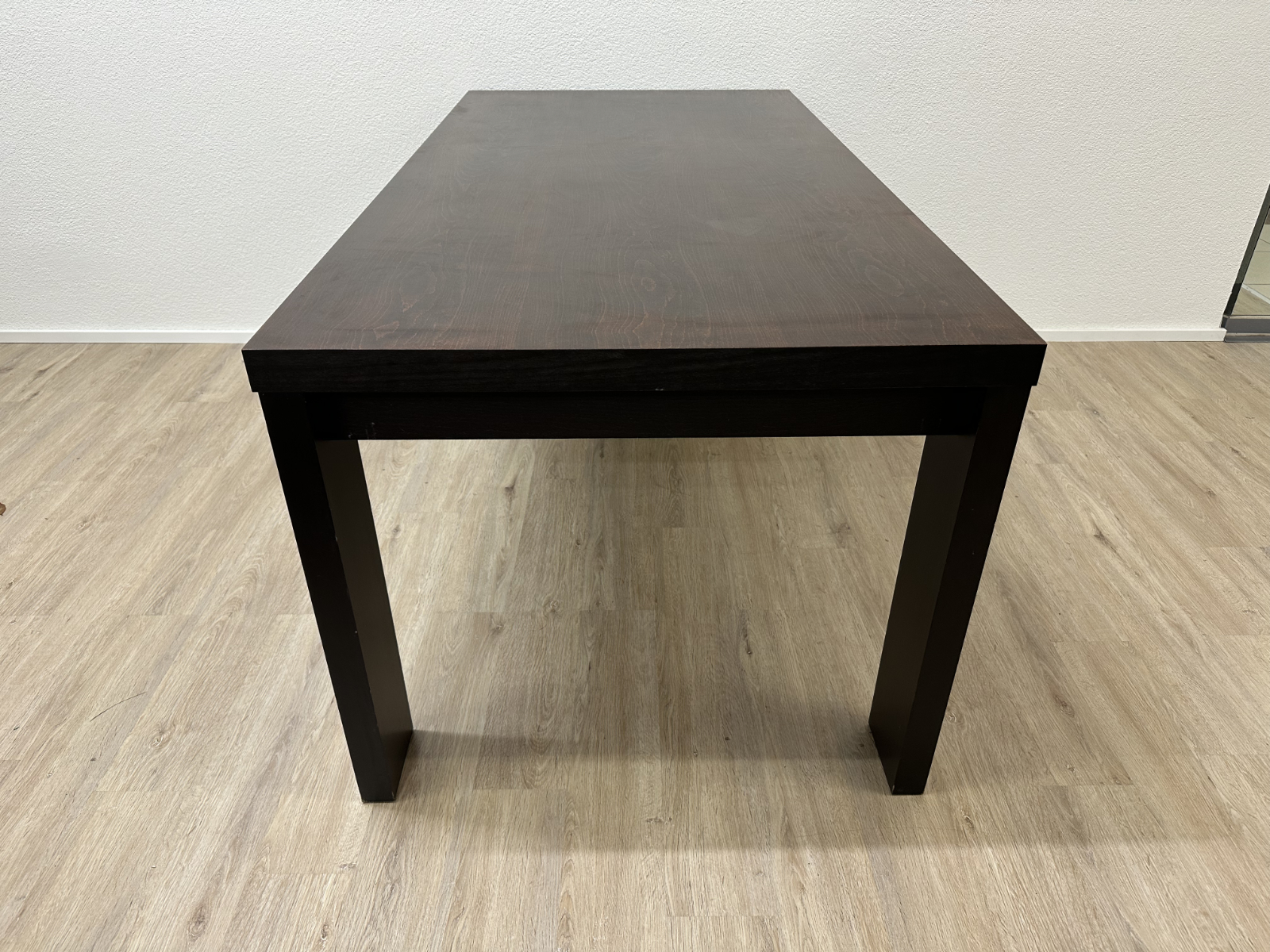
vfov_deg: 56.8
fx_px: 881
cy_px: 476
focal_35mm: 24
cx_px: 635
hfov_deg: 71.6
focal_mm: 6.9
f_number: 1.8
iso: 125
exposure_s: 1/50
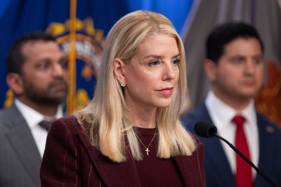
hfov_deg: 6.9
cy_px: 94
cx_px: 140
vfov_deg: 4.6
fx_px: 2341
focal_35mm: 300
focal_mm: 200
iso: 2000
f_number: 2.8
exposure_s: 1/500
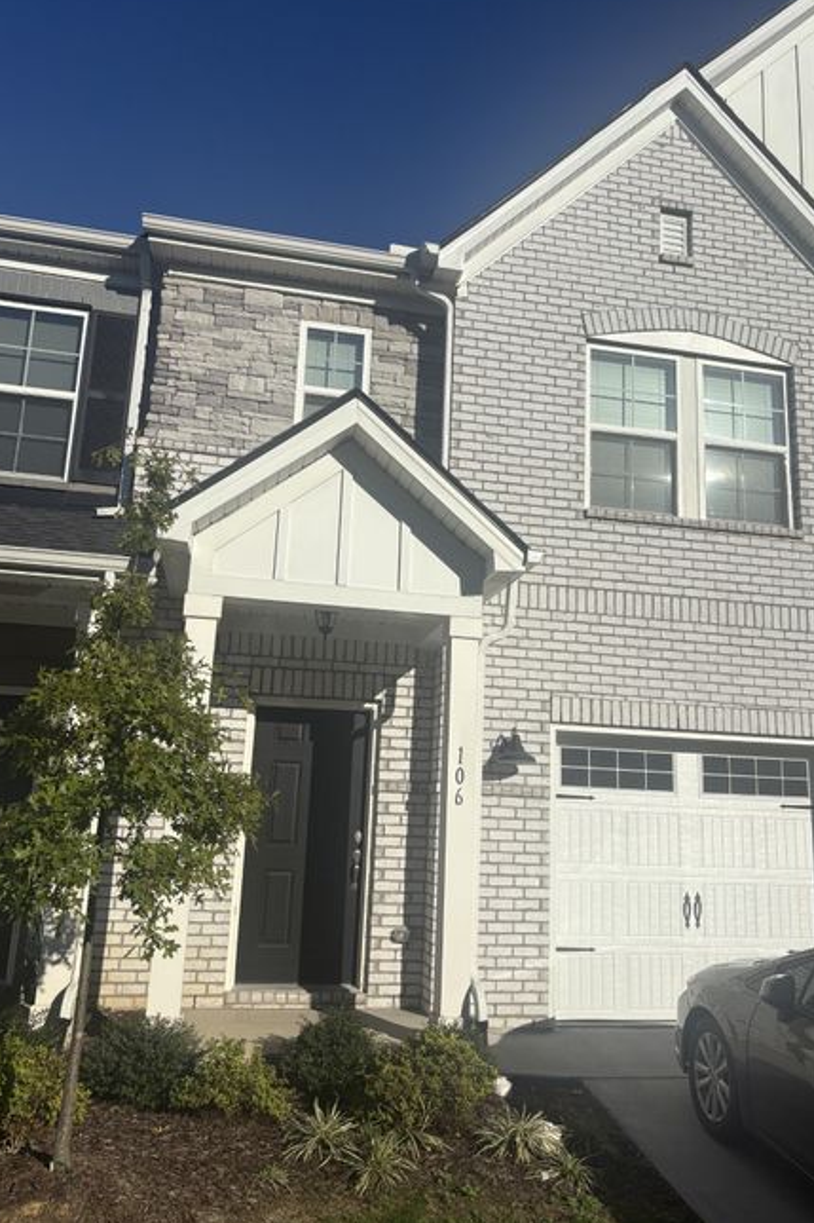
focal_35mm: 28
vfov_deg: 65.5
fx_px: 950
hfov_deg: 46.3
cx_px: 444
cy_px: 605
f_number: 1.6
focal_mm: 5.96
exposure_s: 1/10101
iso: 50
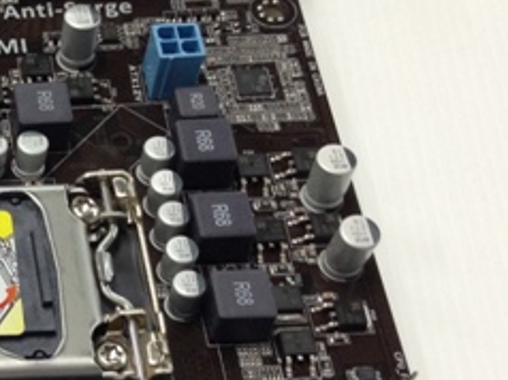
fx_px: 1627
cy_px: 348
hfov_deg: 16.5
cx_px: -207
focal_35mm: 111
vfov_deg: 13.2
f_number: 2.4
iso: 80
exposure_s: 1/20
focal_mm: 4.12
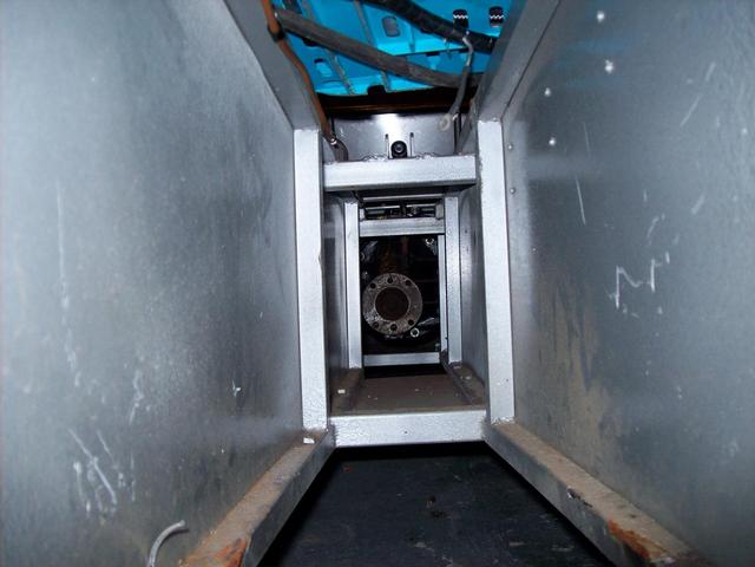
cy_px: 284
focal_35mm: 36
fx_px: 785
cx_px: 378
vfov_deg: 39.7
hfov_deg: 51.4
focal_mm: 6
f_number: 2.7
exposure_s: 1/64
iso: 80
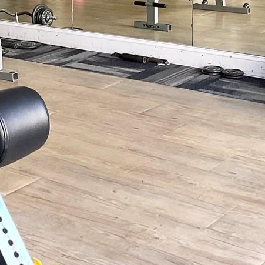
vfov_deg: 18.2
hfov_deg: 18.8
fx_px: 788
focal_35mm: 91
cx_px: 26
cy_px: -43
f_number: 1.8
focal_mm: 3
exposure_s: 1/73
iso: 64
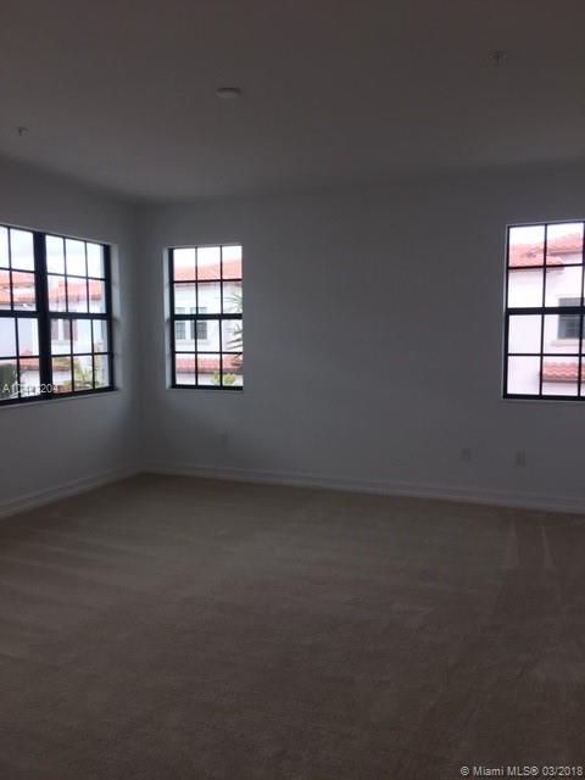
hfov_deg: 48.2
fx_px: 653
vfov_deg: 61.7
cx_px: 292
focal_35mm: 29
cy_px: 390
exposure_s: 1/60
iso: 25
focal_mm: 4.15
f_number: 2.2
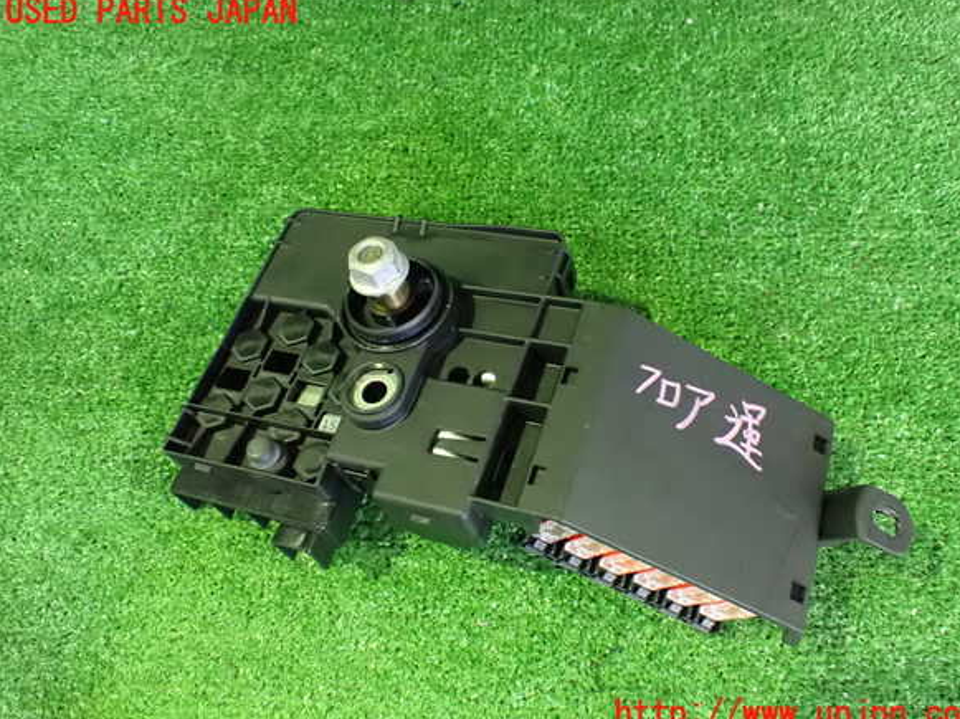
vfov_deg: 45.4
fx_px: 859
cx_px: 492
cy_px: 364
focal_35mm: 31
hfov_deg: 58.4
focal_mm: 5.4
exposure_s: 1/25
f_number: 2.3
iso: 1600
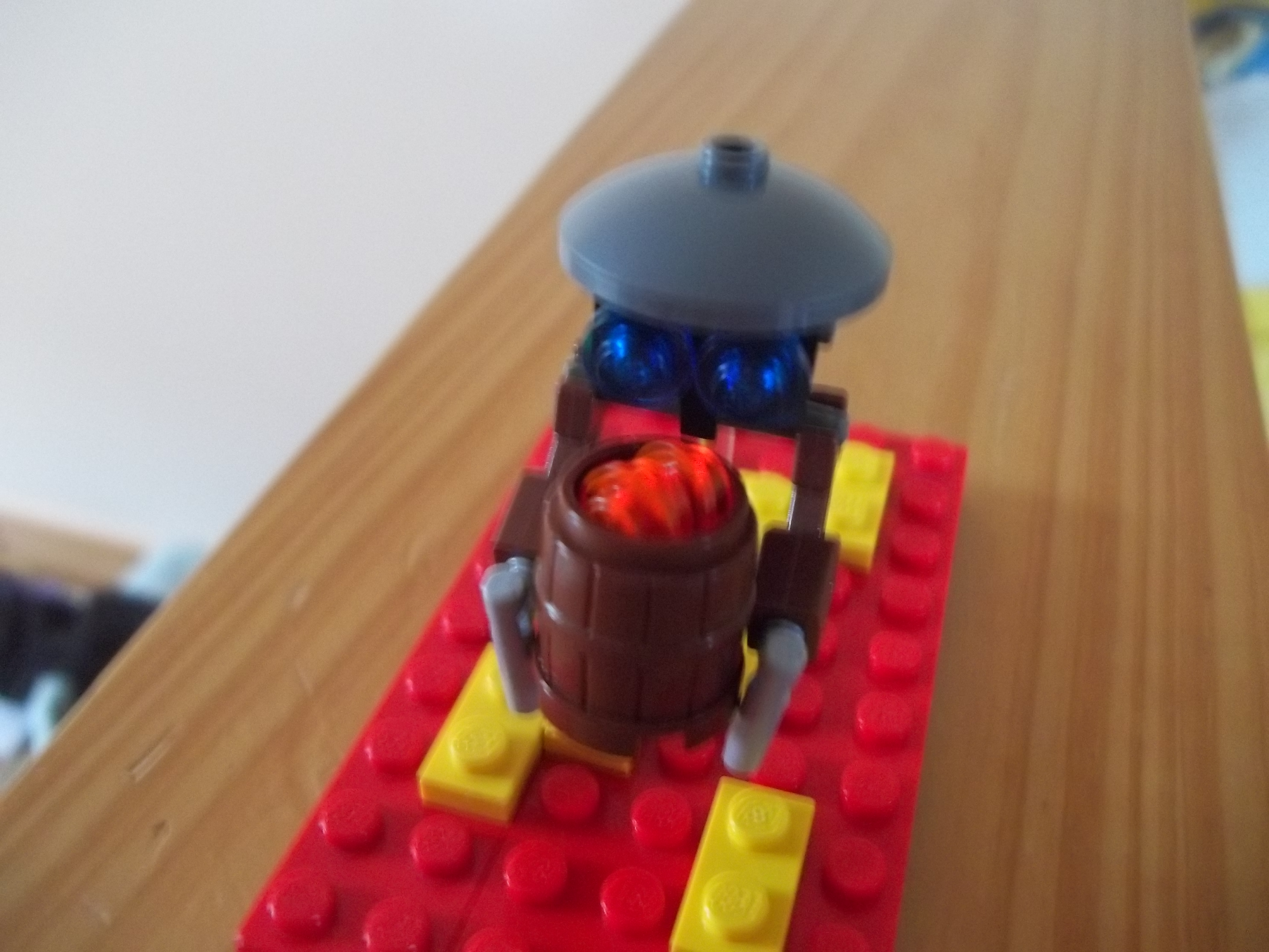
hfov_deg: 56.8
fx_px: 1173
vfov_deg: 44.2
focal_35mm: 32
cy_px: 476
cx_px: 634
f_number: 2.9
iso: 320
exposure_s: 1/8
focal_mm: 5.7
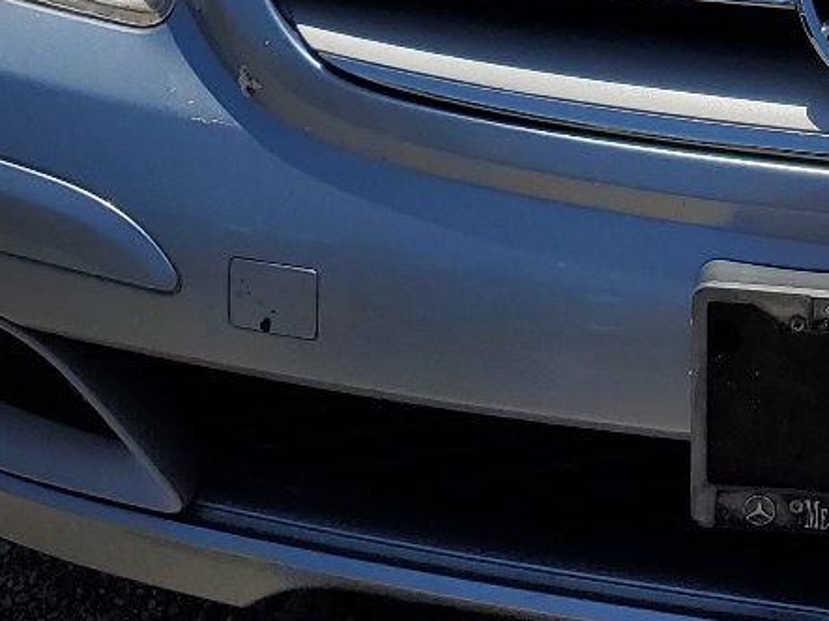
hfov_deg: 19.8
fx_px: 2251
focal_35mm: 94
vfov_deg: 14.8
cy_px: -262
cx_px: 954
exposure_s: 1/10000
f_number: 1.5
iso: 51
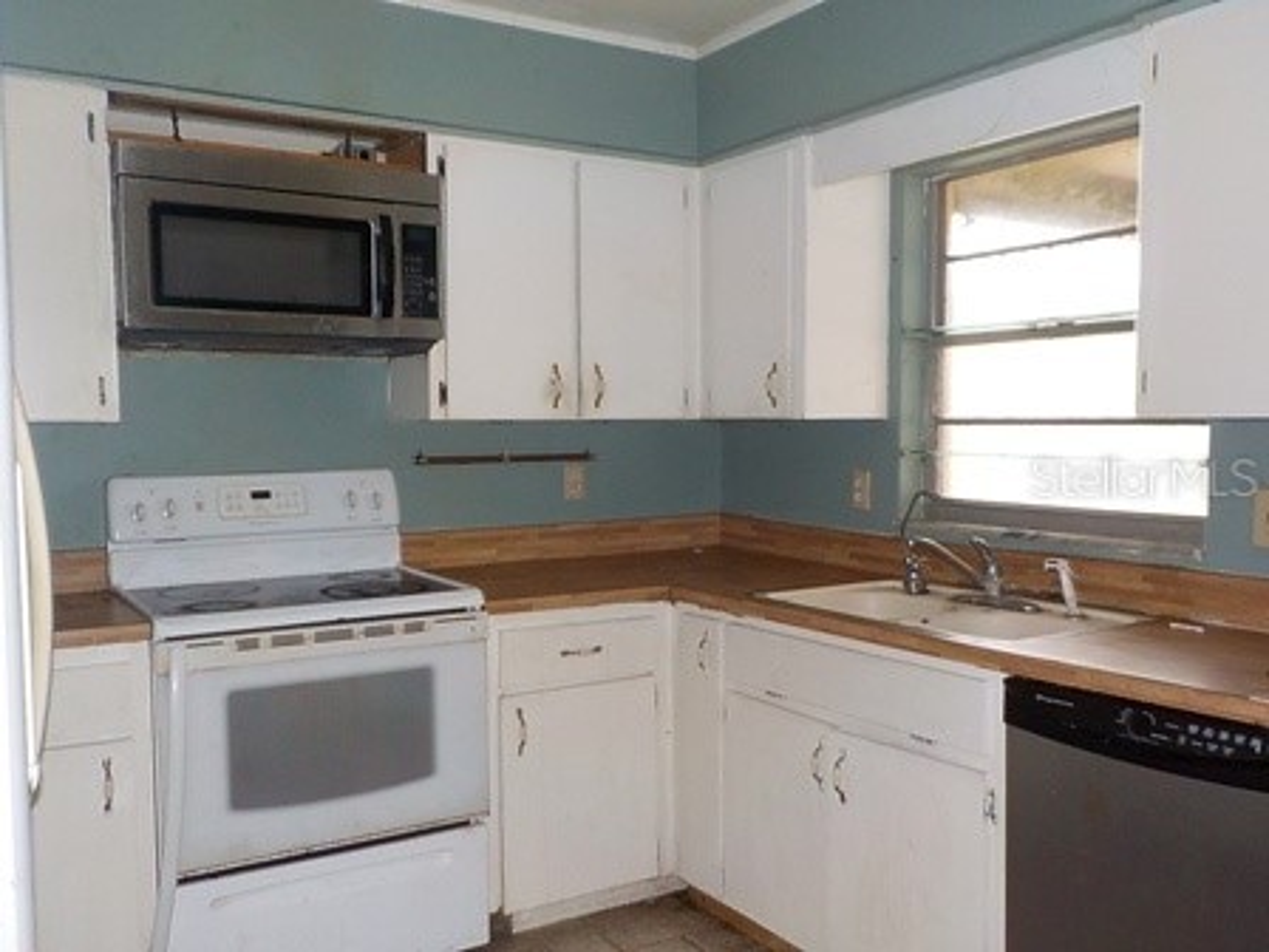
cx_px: 634
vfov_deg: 46.8
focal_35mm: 30
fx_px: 1100
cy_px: 476
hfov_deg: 60.0
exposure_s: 1/30
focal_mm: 4.1
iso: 200
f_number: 3.3
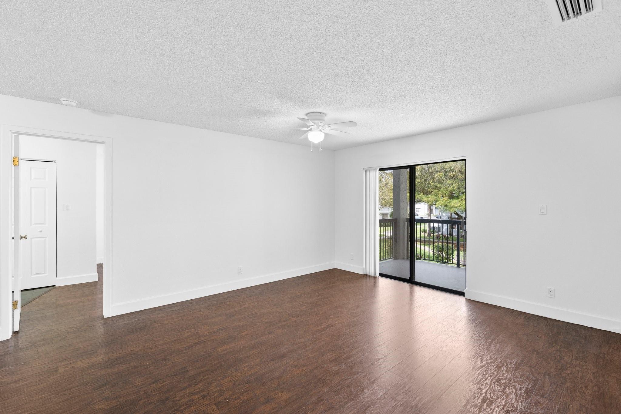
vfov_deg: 73.7
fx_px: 276
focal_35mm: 16
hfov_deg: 96.7
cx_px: 310
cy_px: 207
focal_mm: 16
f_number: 8
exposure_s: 1/6
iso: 500
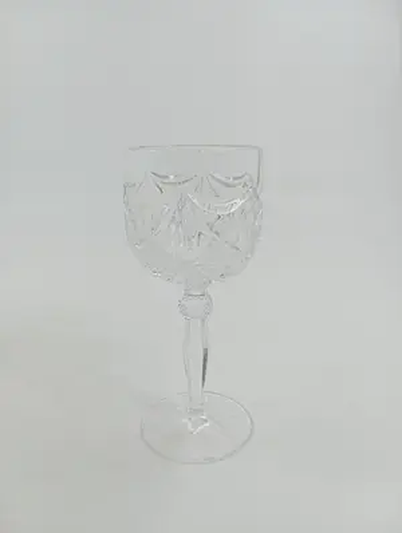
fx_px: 432
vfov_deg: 63.4
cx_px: 201
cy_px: 266
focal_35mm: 28
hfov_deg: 49.9
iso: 56
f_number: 1.8
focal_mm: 4.22
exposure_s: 1/103
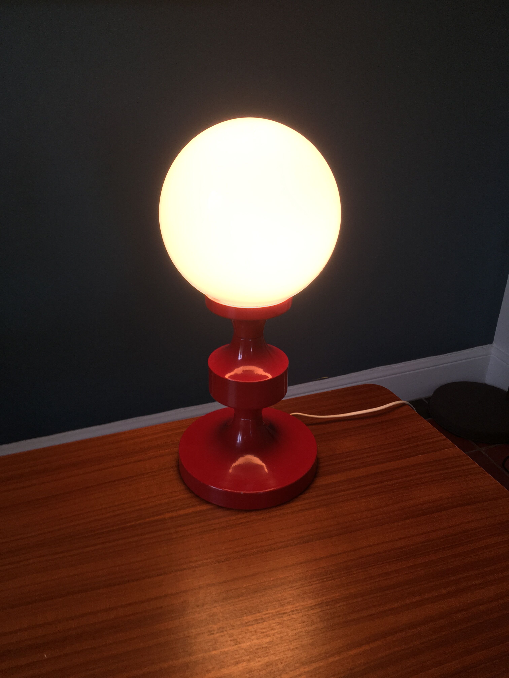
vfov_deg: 61.7
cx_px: 254
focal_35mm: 29
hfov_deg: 48.2
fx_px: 569
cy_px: 339
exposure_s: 1/33
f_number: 2.2
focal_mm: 4.15
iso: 32
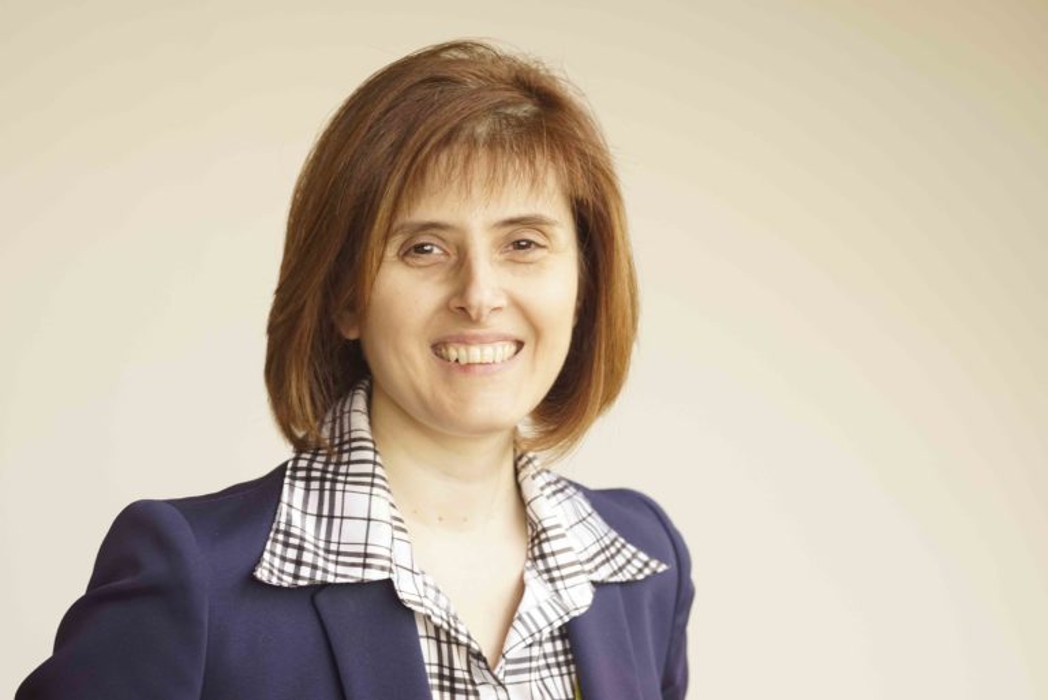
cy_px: 350
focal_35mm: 90
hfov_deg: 22.6
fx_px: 2621
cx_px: 524
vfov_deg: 15.2
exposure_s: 1/160
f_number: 5.6
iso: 1250
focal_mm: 90
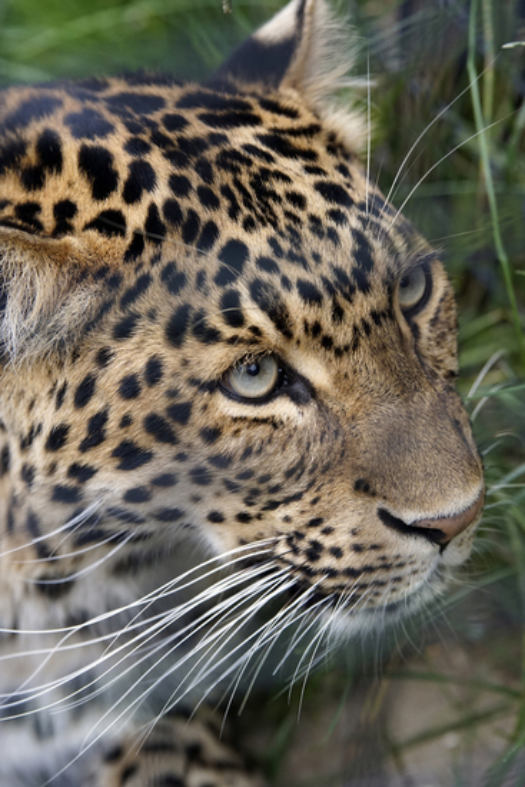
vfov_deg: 9.1
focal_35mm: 225
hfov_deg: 6.1
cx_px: 262
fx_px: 4918
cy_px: 394
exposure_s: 1/500
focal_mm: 150
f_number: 3.5
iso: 800
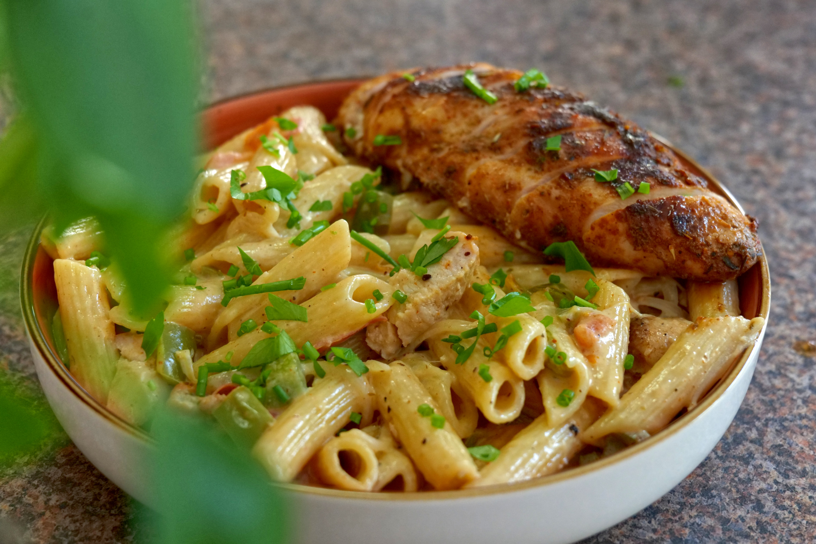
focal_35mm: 60
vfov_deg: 22.6
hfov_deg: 33.4
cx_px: 408
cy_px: 272
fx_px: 1360
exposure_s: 1/100
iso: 5000
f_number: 7.1
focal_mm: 60
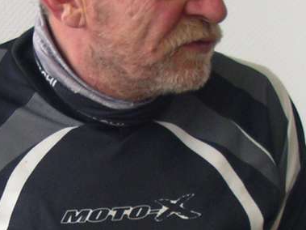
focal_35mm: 125
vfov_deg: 11.7
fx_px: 1105
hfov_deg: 15.7
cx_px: 61
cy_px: 232
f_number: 2.8
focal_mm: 5.7
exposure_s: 1/50
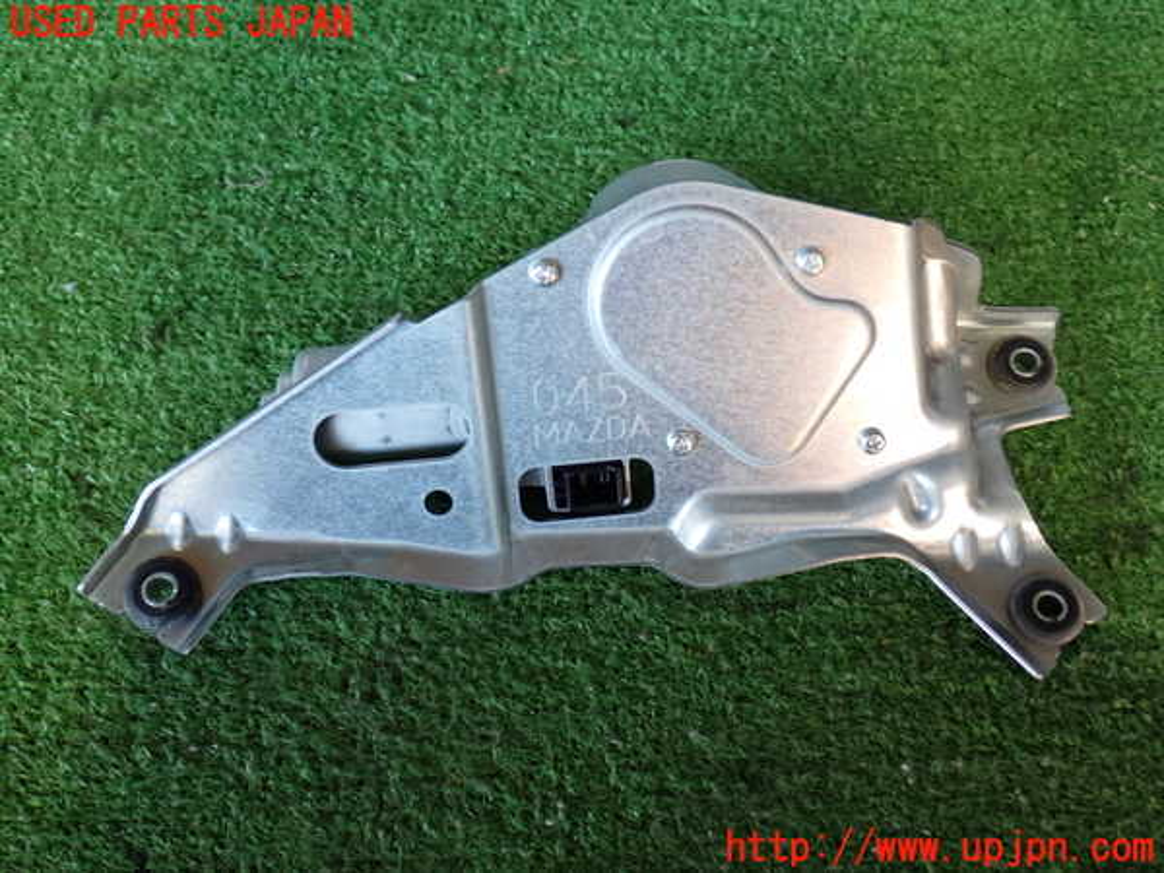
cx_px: 582
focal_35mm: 38
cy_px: 436
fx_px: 1278
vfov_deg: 37.7
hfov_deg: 49.0
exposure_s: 1/40
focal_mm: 6.83
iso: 250
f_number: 2.7
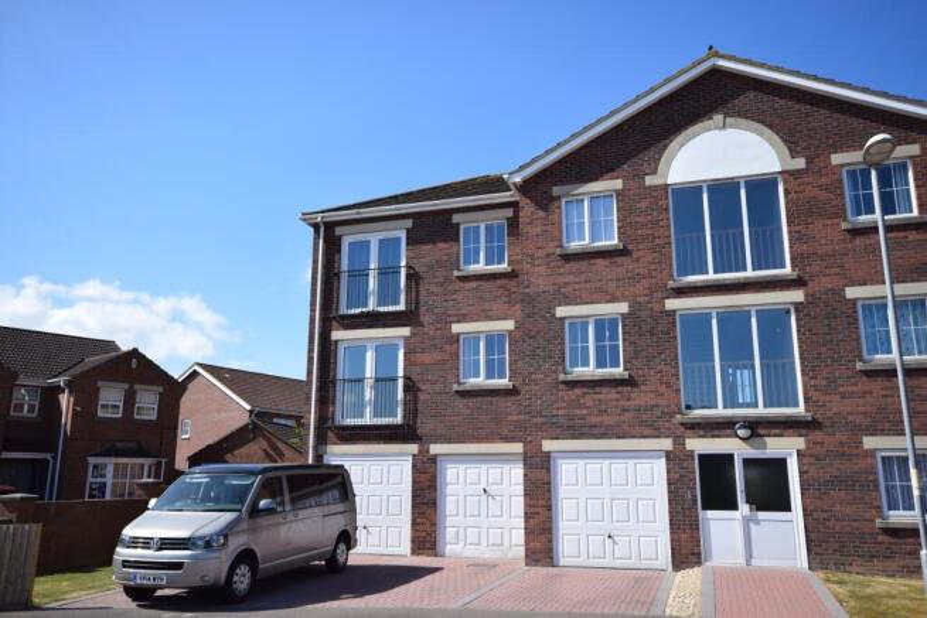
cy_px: 309
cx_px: 464
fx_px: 773
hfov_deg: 61.9
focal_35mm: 30
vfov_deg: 43.6
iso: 200
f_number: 9
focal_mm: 20
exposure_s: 1/320
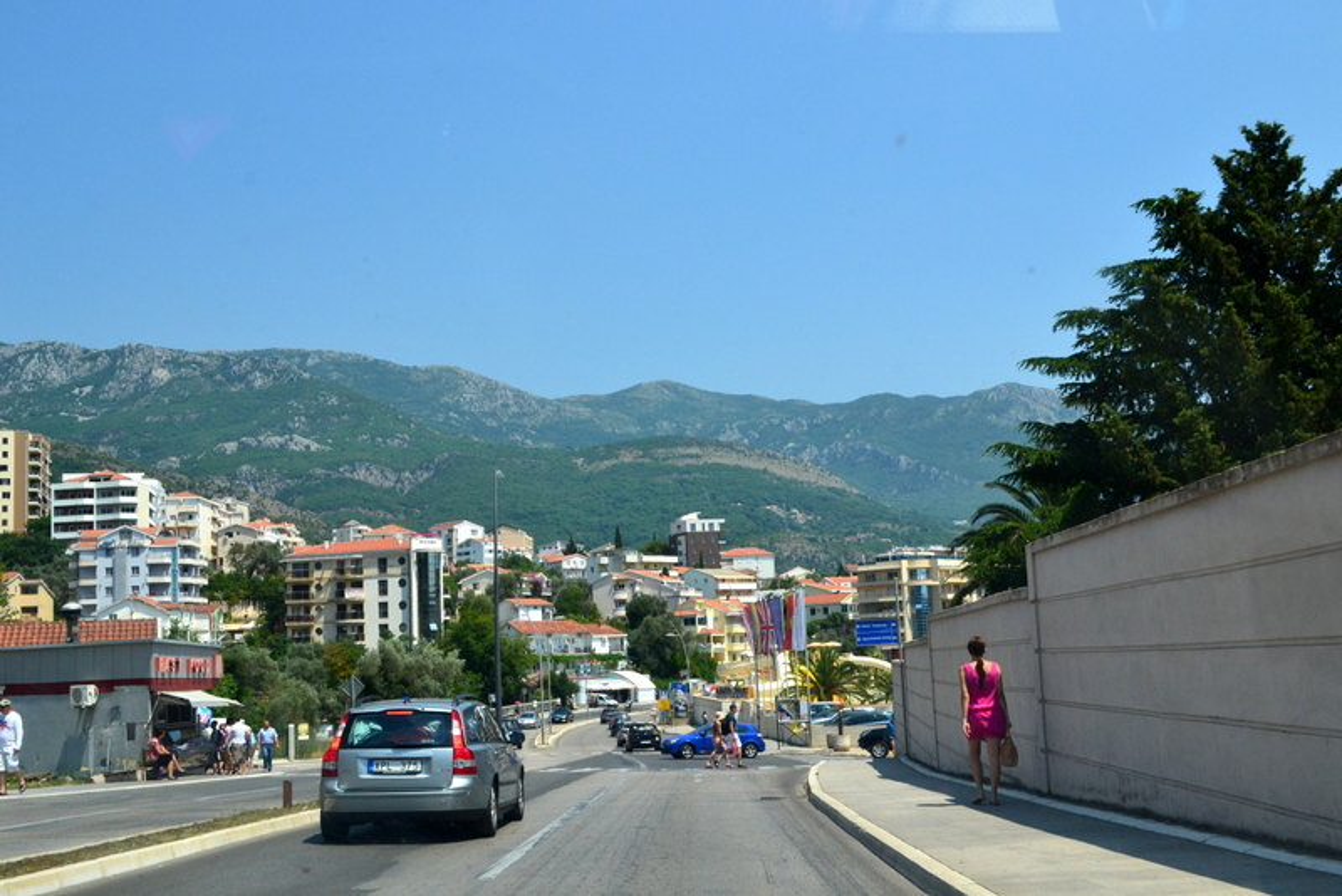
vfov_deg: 34.2
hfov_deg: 49.5
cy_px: 448
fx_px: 1454
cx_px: 671
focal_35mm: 39
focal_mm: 26
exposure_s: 1/400
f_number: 11
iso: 400
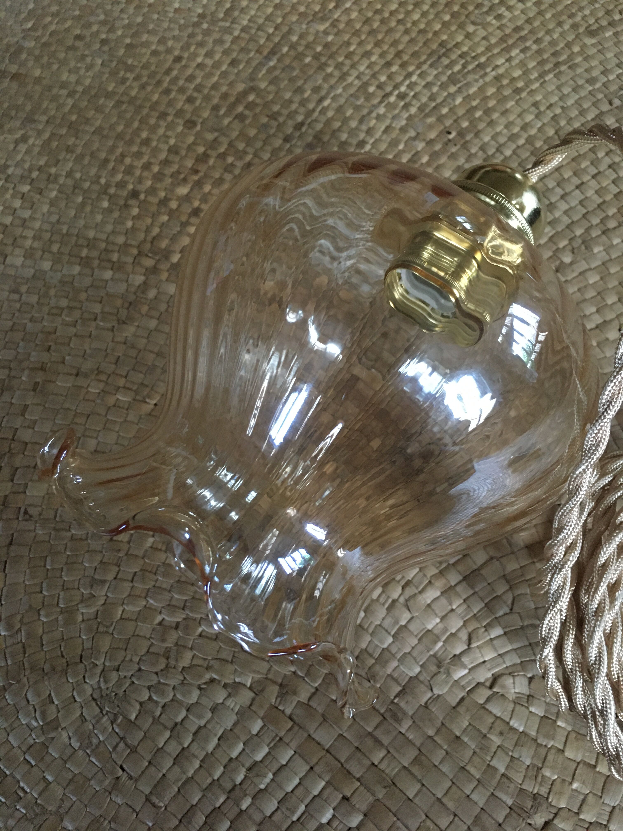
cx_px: 312
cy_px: 416
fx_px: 696
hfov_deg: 48.2
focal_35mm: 29
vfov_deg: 61.7
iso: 200
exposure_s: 1/17
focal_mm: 4.15
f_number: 2.2
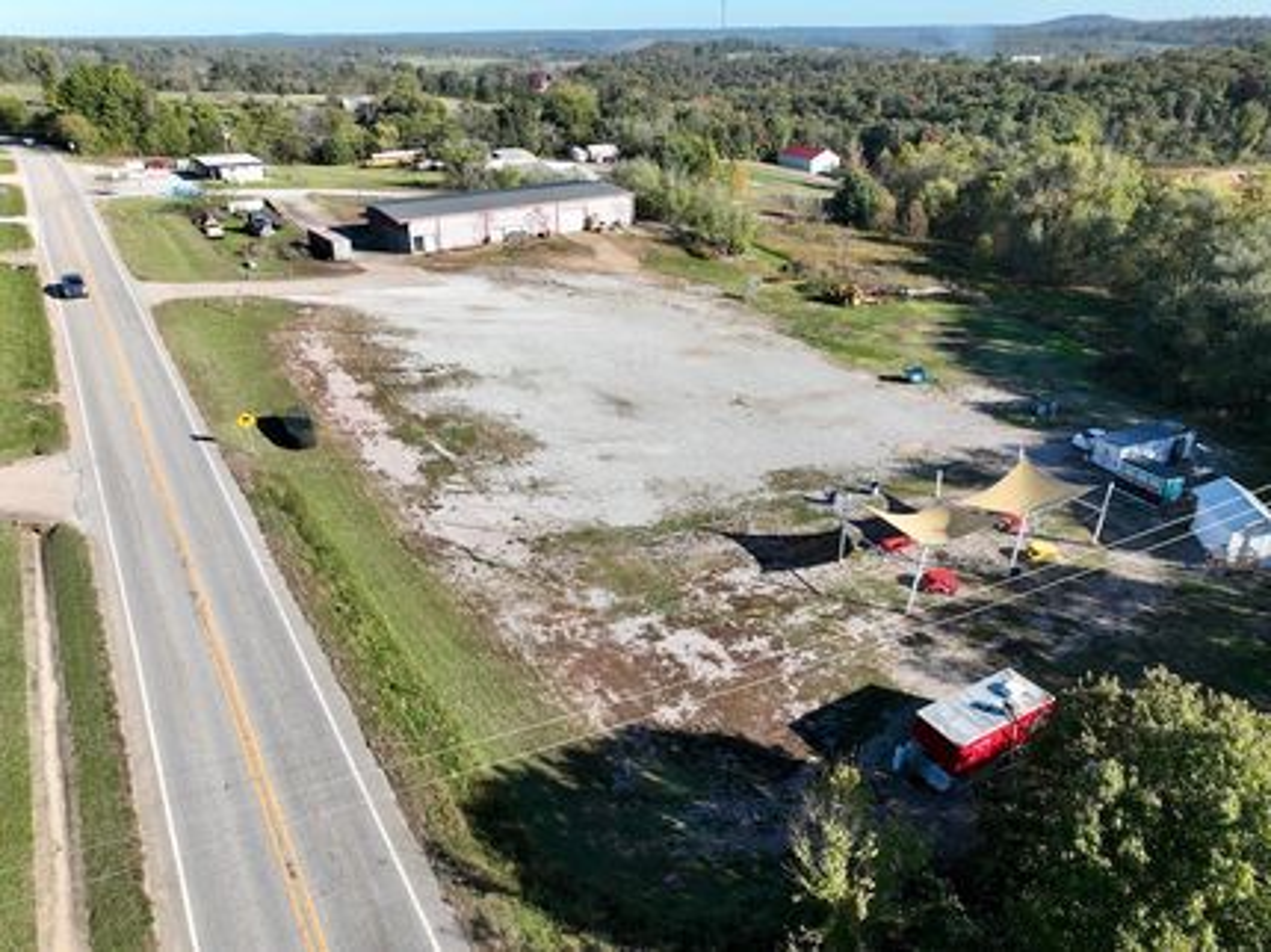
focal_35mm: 24
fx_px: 881
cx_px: 636
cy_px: 476
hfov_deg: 71.6
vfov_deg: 56.8
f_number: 2.8
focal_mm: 12.29
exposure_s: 1/320
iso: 110
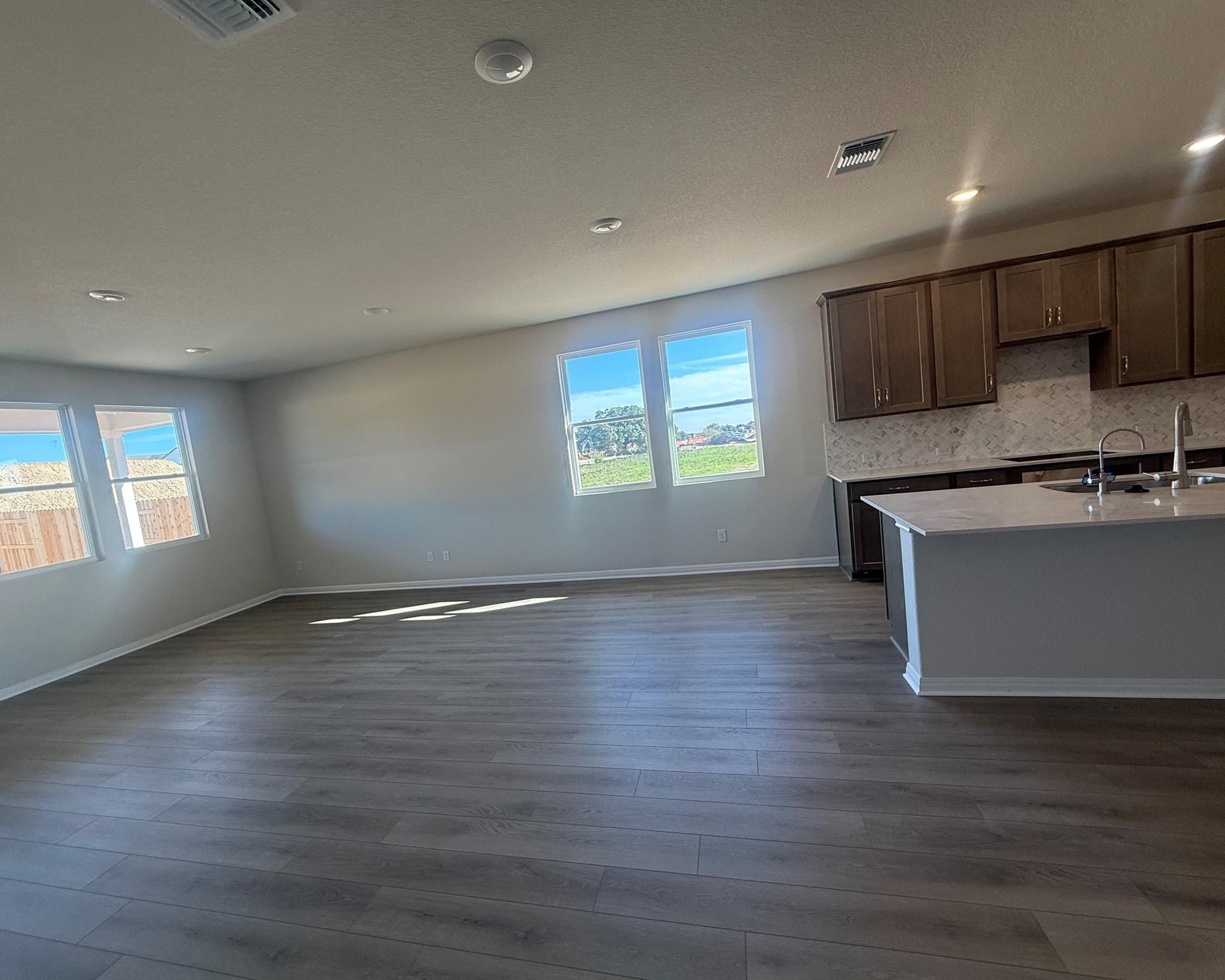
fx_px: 544
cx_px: 589
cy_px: 500
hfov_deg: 96.7
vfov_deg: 84.0
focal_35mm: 15
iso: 80
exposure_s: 1/120
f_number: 2.2
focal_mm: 2.22
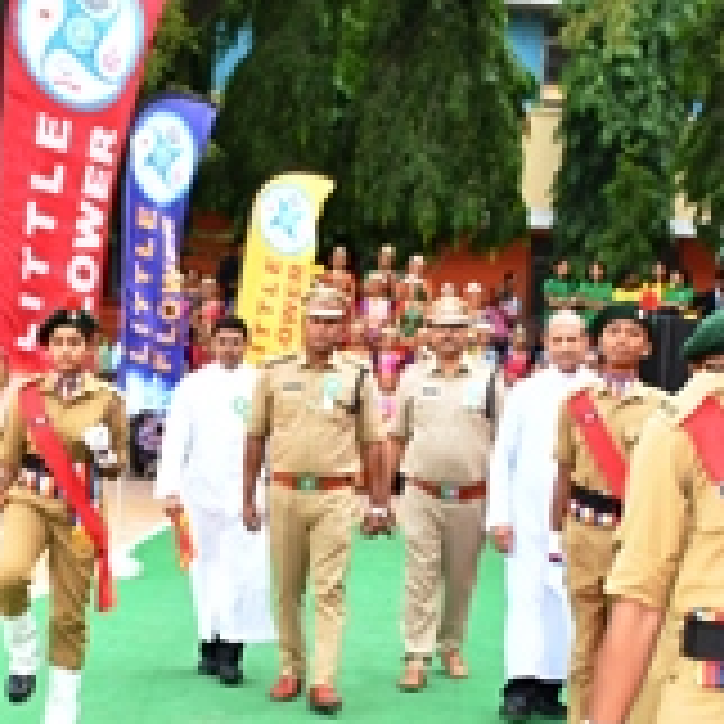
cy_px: 569
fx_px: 2011
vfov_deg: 20.2
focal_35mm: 85
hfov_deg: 20.4
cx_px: 270
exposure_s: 1/160
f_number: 6.3
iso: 500
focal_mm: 24
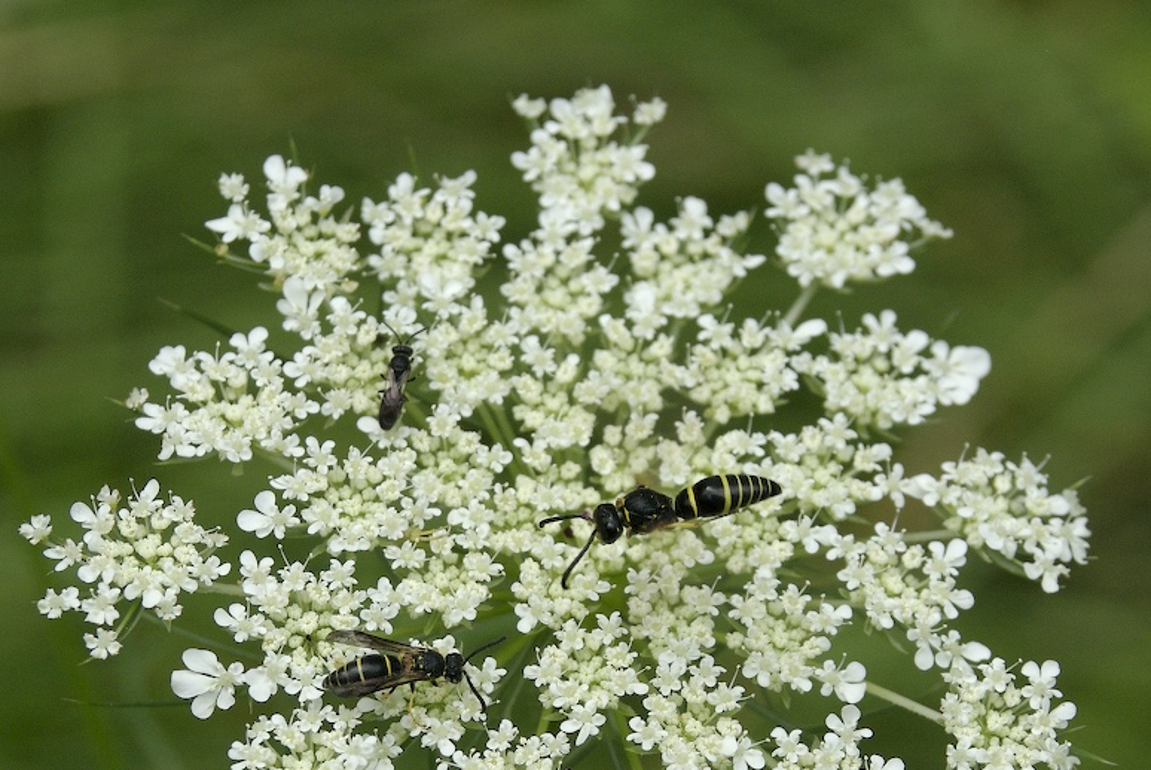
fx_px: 5953
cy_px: 579
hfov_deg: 11.0
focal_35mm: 186
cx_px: 483
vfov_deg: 7.4
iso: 200
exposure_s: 1/320
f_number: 9
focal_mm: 80
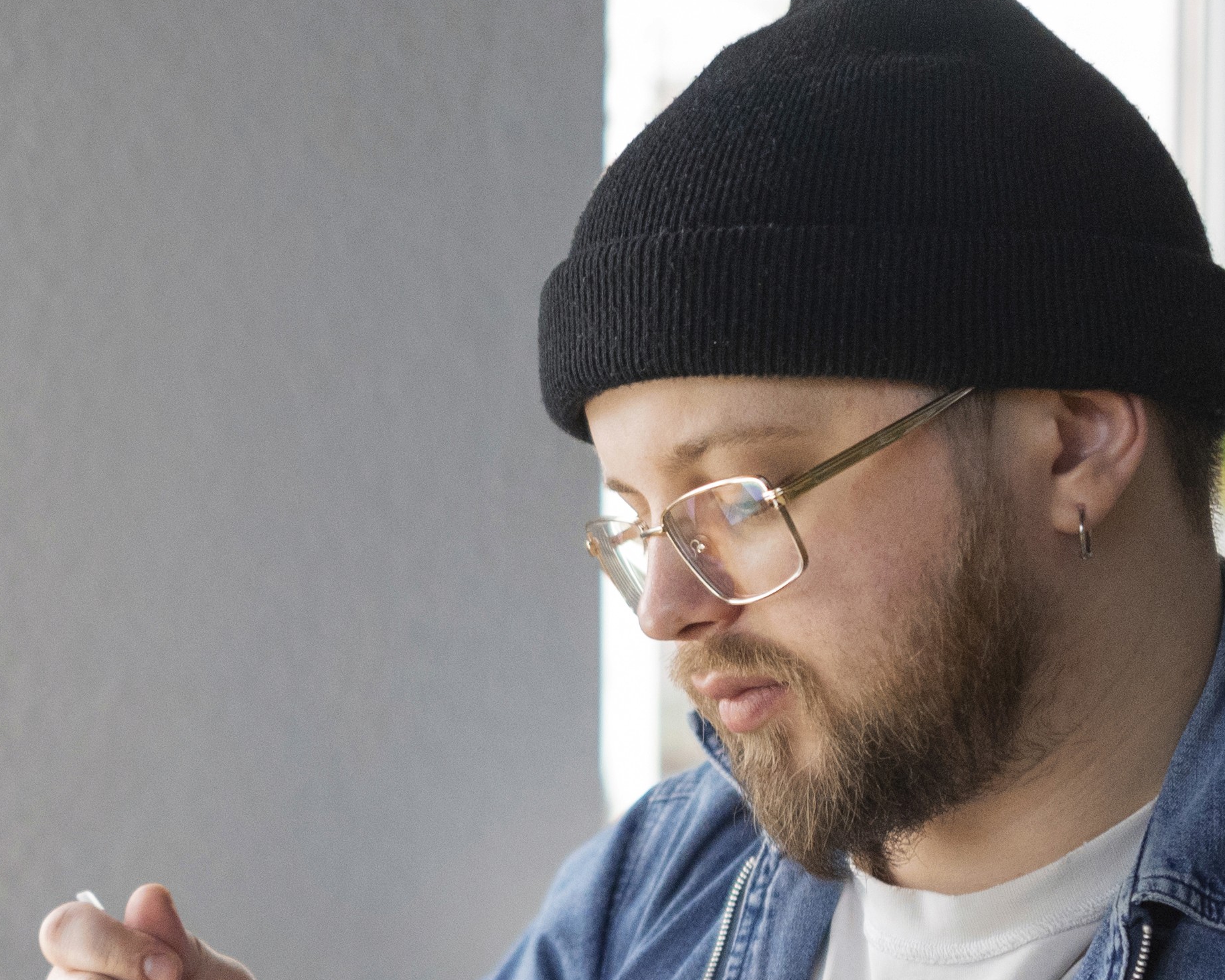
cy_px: 966
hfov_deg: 17.5
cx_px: 83
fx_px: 3916
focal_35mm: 108
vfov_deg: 14.1
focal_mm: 35
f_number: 2
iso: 1250
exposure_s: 1/100
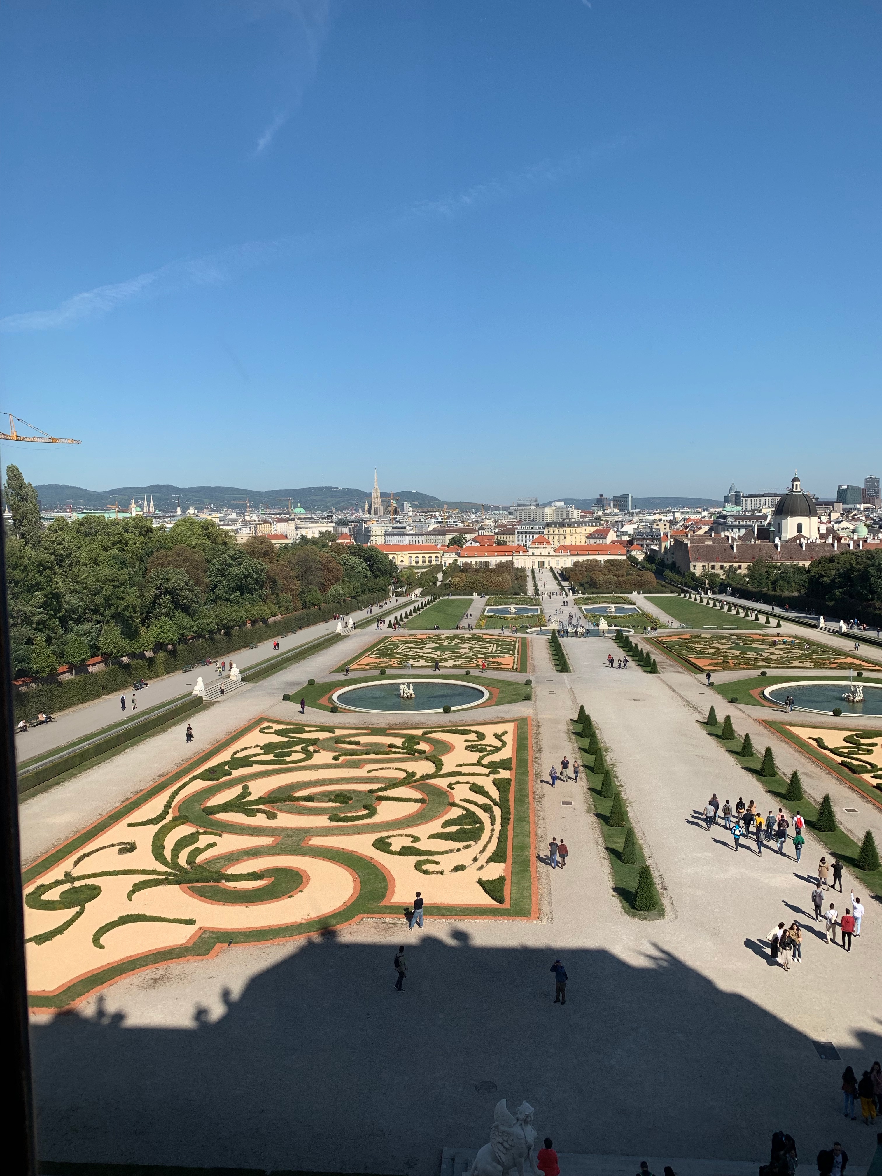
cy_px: 588
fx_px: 883
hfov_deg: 53.1
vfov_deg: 67.3
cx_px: 441
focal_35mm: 26
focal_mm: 4.25
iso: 25
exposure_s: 1/2681
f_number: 1.8
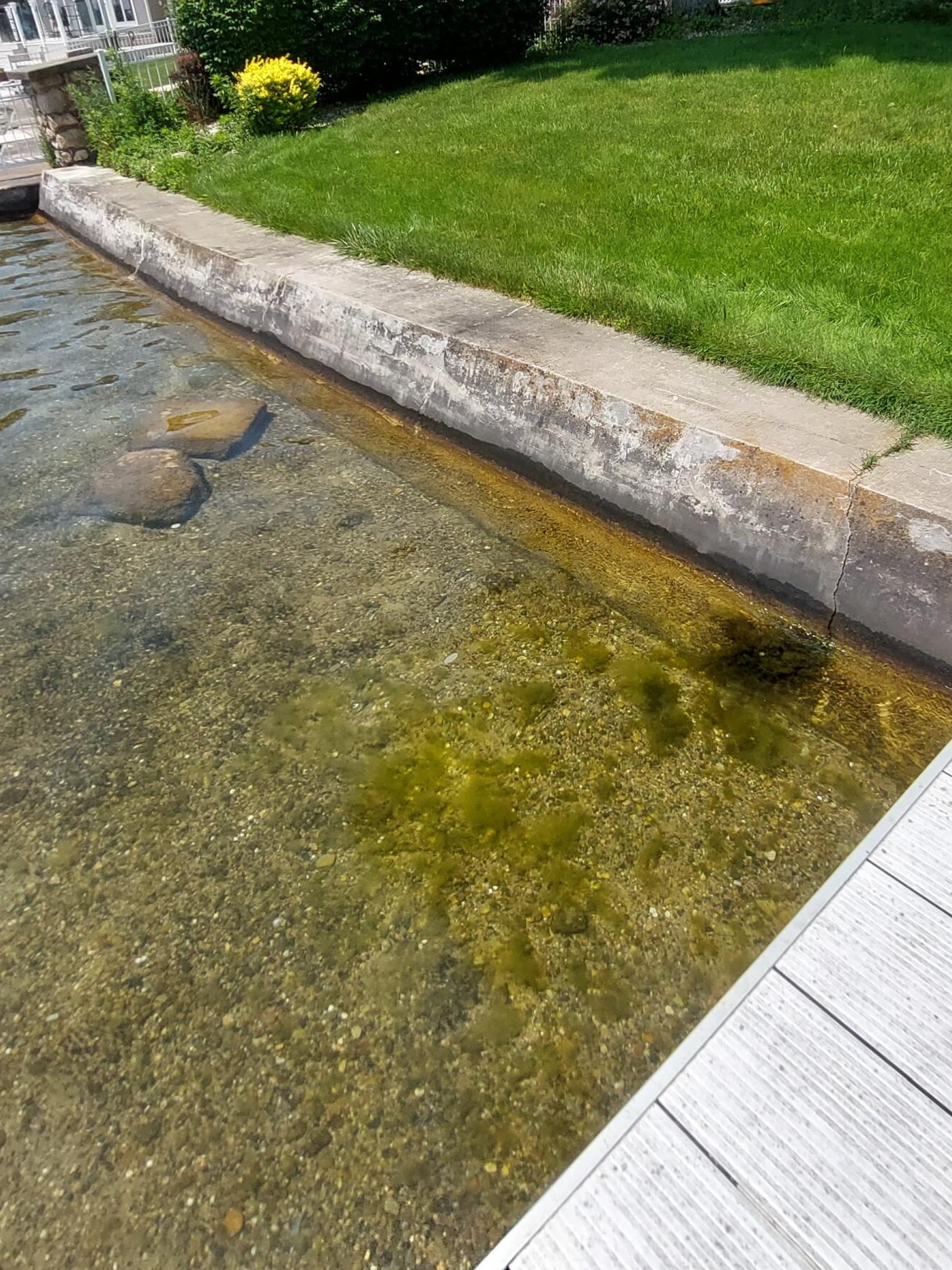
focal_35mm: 22
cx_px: 508
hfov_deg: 61.0
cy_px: 504
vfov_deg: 75.5
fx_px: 807
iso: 50
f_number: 2.2
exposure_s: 1/1662
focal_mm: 1.74
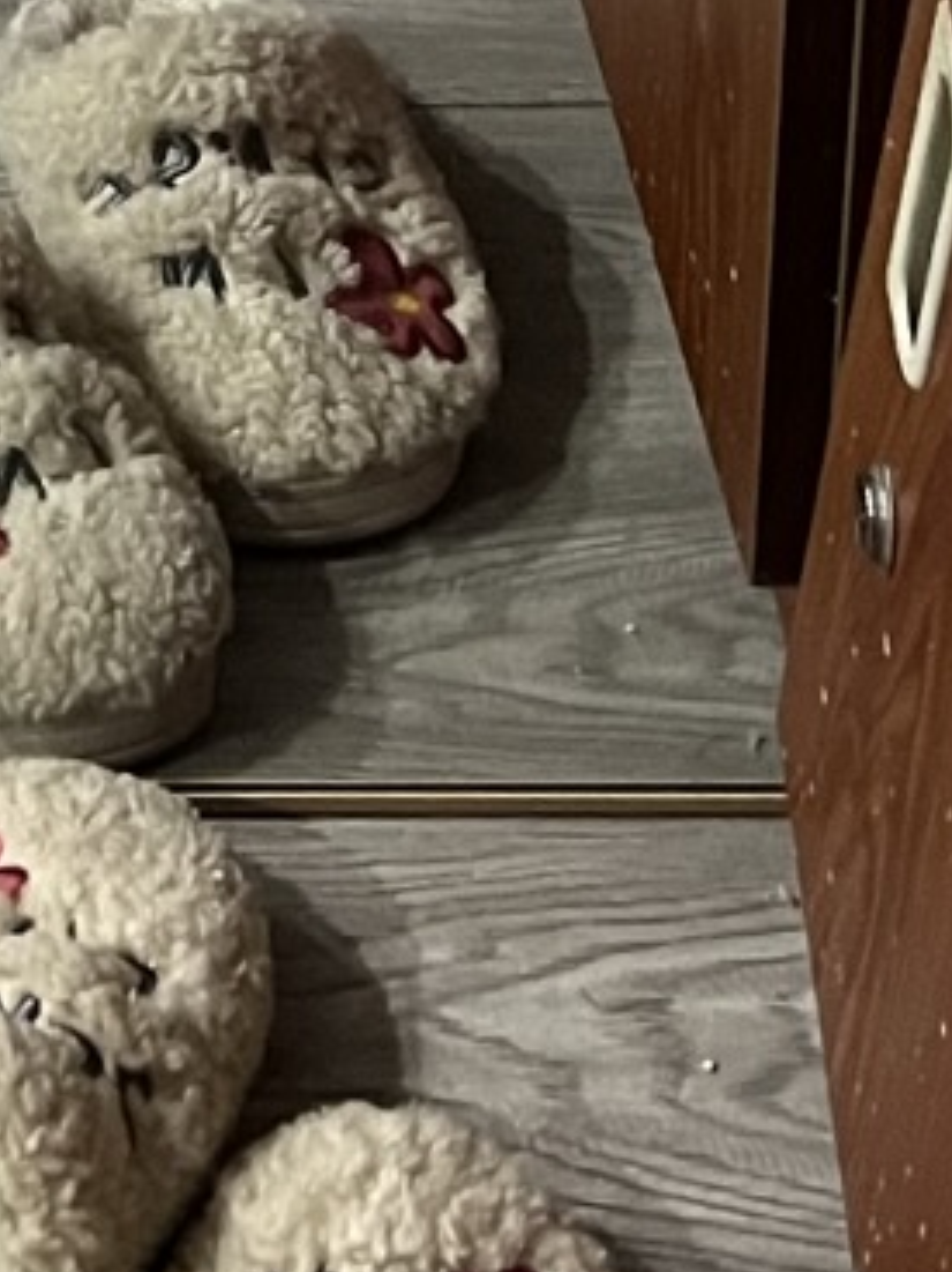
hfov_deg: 9.8
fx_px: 5320
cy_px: -617
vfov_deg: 12.9
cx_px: -616
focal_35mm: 145
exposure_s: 1/43
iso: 500
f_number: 1.5
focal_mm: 5.7
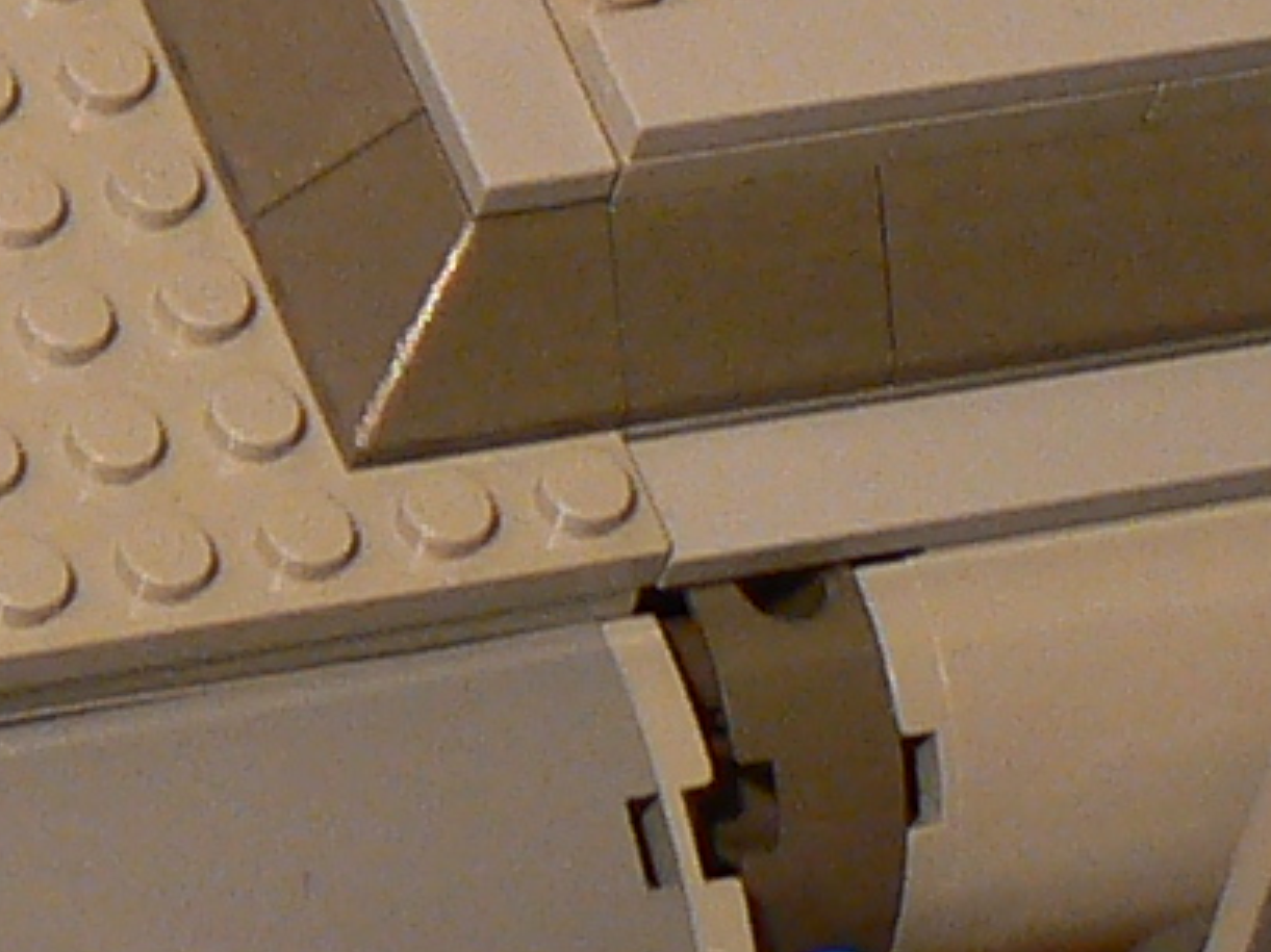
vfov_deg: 5.9
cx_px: -1199
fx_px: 9140
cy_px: -481
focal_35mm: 249
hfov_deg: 7.6
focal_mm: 6
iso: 100
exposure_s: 1/6
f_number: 2.8
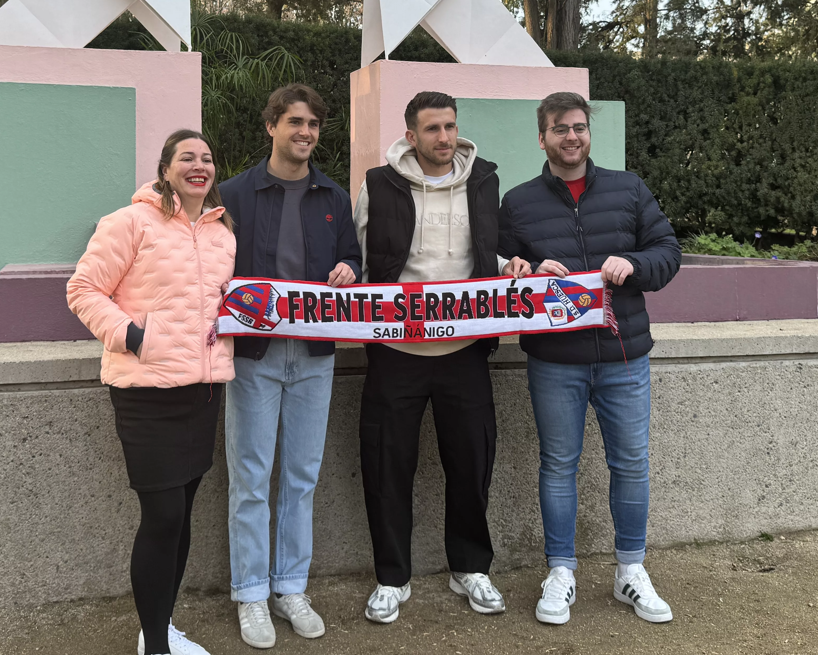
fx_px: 1041
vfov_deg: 34.4
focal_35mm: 43
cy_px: 187
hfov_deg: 42.8
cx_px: 341
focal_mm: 6.86
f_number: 1.78
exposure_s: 1/223
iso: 64
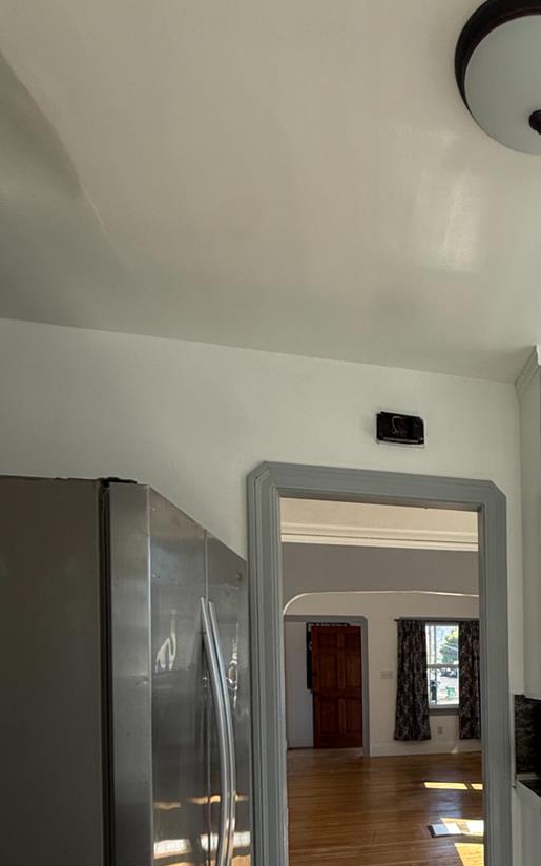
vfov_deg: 62.9
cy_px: 685
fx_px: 637
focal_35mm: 27
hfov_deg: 39.7
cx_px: 558
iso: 64
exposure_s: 1/223
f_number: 2.2
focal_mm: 2.22
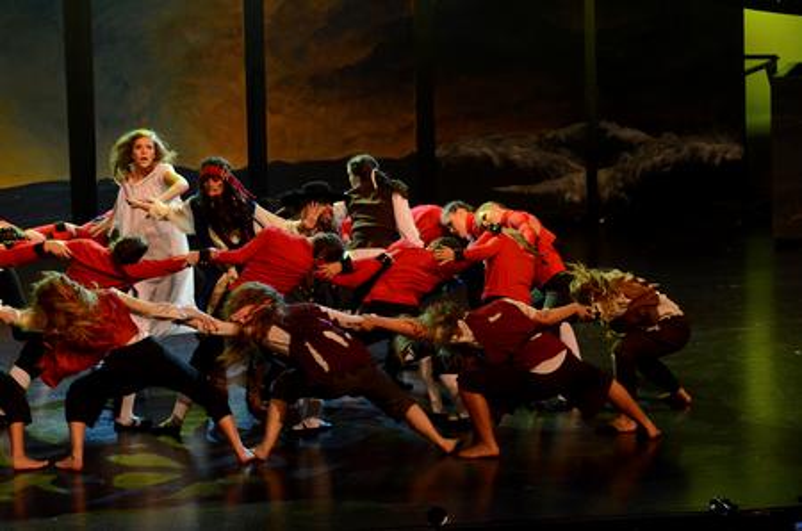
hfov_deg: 11.0
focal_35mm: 188
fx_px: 4168
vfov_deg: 7.3
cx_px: 401
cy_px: 266
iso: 3200
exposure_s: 1/400
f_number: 4.5
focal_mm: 125
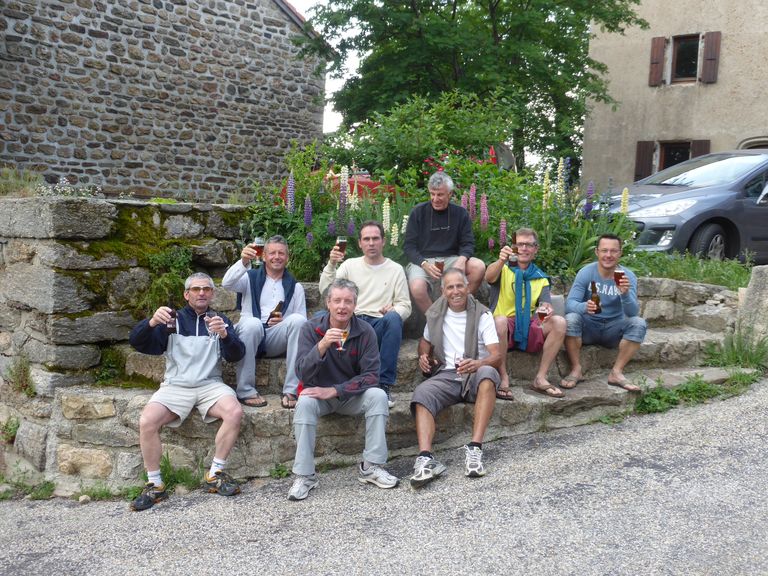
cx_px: 384
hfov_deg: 54.0
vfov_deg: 41.8
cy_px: 288
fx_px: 754
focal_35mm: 34
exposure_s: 1/125
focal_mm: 6.1
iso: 100
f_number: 3.7
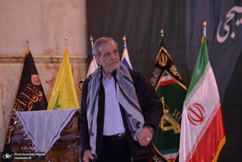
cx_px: 121
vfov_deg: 6.9
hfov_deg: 10.3
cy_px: 81
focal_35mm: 200
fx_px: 1345
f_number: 4.5
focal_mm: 200
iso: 640
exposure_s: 1/100
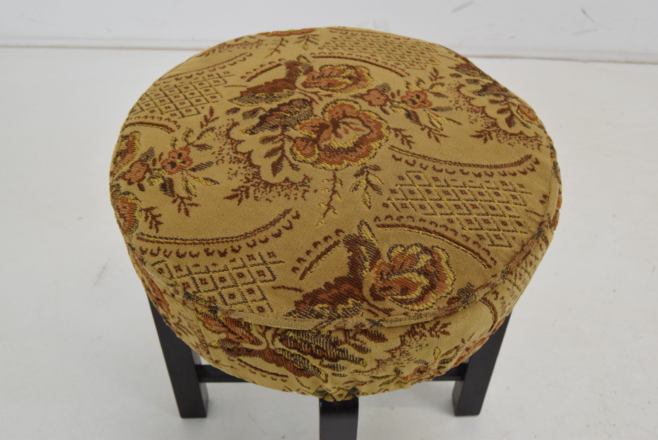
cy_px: 220
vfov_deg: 34.3
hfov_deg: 49.5
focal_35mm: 39
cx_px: 329
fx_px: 713
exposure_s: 1/200
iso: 1600
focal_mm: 26
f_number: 7.1
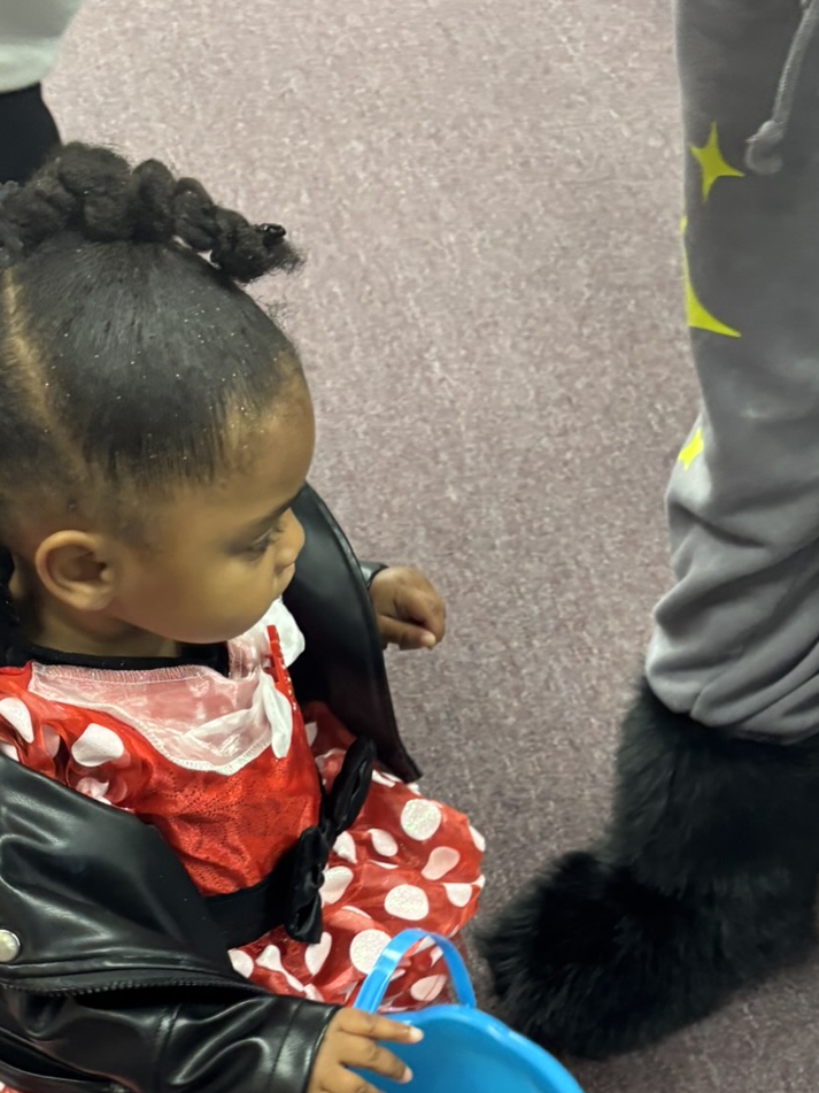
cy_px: 938
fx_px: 1767
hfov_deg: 26.1
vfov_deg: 33.0
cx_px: 389
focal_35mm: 56
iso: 320
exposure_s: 1/60
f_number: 1.6
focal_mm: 5.96
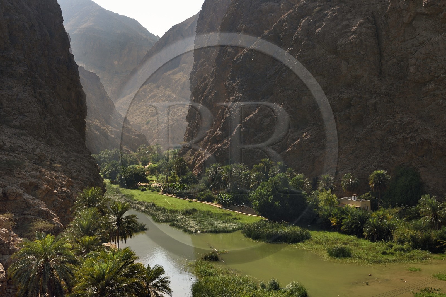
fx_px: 557
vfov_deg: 29.8
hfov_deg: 43.6
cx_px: 223
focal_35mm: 45
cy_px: 148
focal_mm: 45
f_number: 11
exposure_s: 1/320
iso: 200
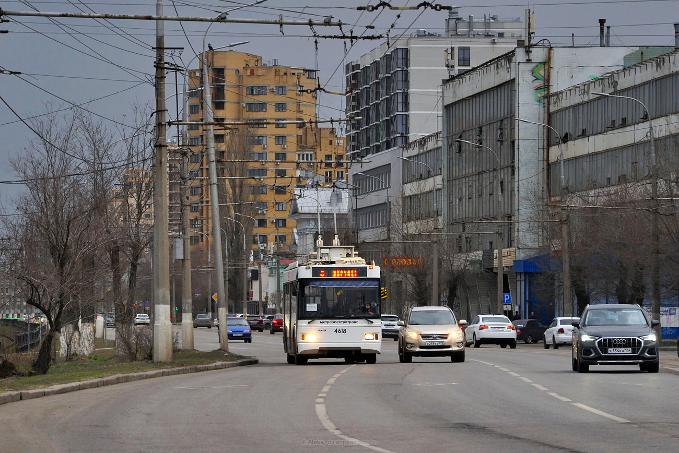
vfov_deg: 8.7
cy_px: 226
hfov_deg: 13.0
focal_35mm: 158
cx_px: 340
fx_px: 2972
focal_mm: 105
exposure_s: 1/160
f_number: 5.6
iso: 400
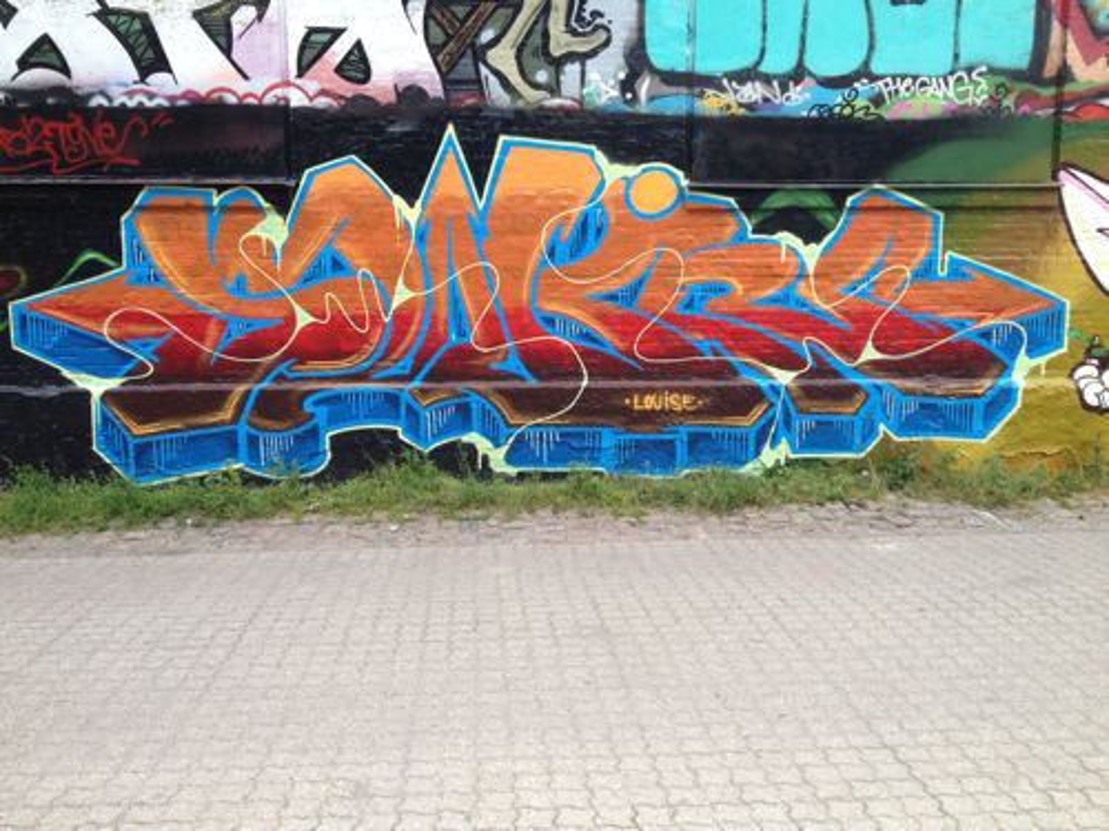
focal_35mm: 35
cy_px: 416
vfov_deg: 40.7
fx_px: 1121
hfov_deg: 52.6
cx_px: 554
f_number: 2.4
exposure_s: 1/442
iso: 64
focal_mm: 4.28
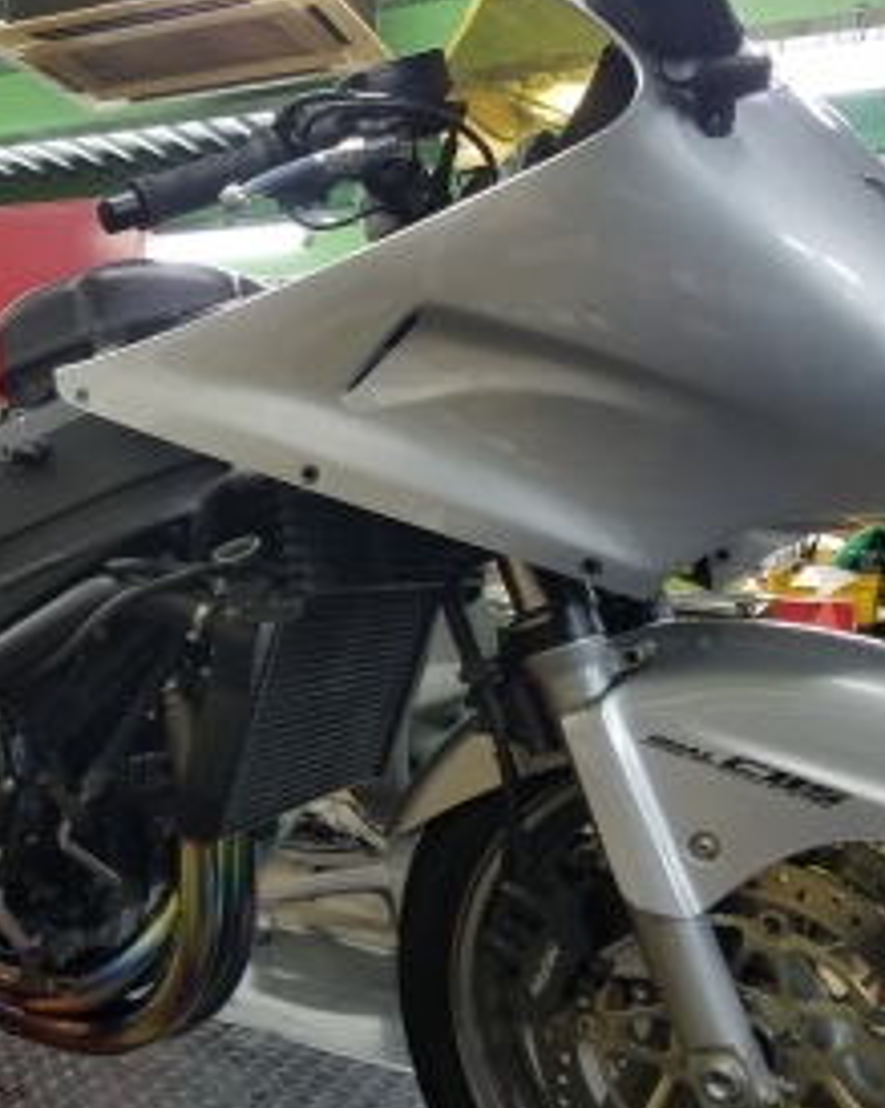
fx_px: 1212
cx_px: 154
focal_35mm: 37
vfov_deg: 49.1
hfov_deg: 38.3
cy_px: 582
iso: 160
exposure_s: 1/33
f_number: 1.7
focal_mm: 4.2
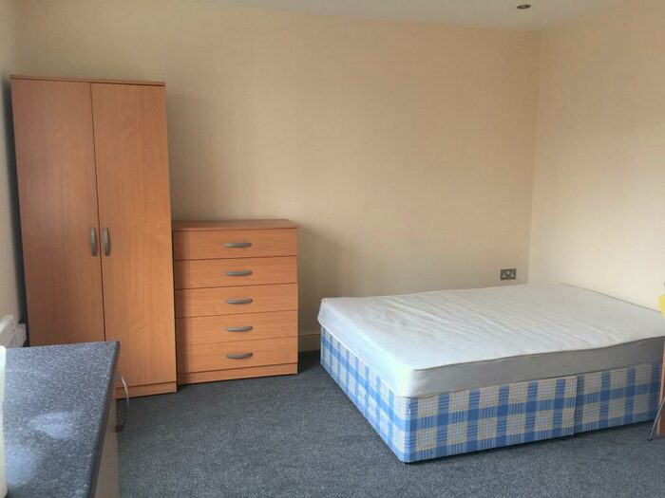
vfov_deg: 48.2
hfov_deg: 61.7
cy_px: 249
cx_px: 332
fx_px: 557
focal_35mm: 29
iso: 64
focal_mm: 4.15
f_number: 2.2
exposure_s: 1/33
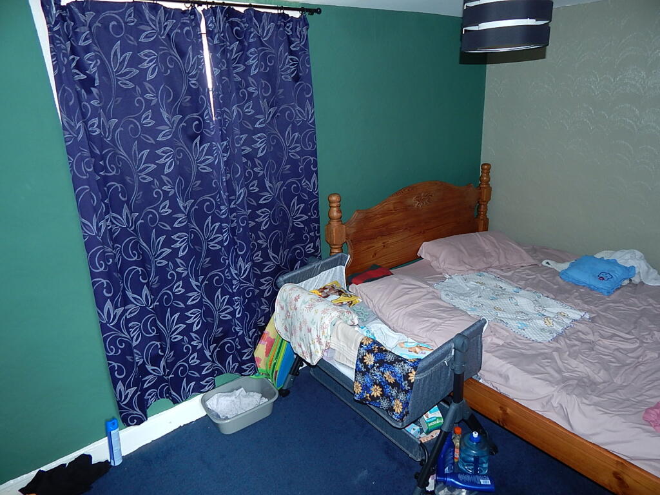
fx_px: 419
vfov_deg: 61.1
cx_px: 330
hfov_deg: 76.4
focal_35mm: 22
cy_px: 248
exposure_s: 1/30
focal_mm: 4
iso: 125
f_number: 3
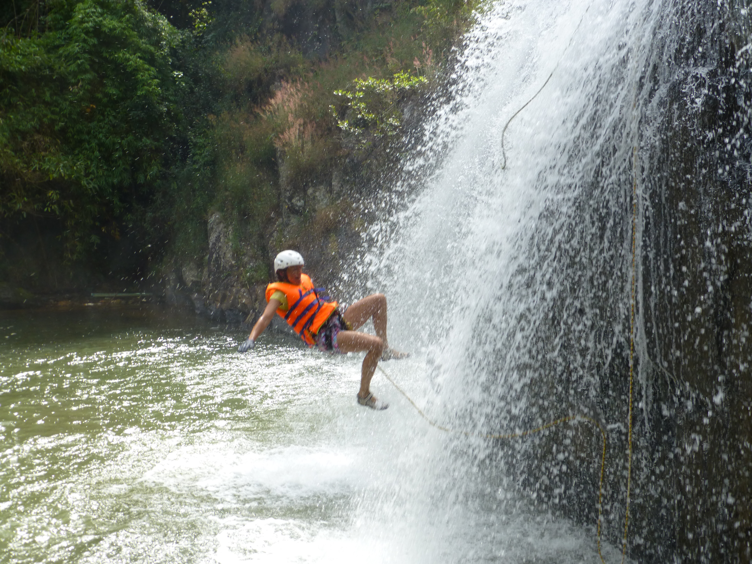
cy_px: 282
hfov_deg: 47.9
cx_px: 376
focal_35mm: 39
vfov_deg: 36.8
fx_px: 847
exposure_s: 1/250
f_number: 3.9
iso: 100
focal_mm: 6.9
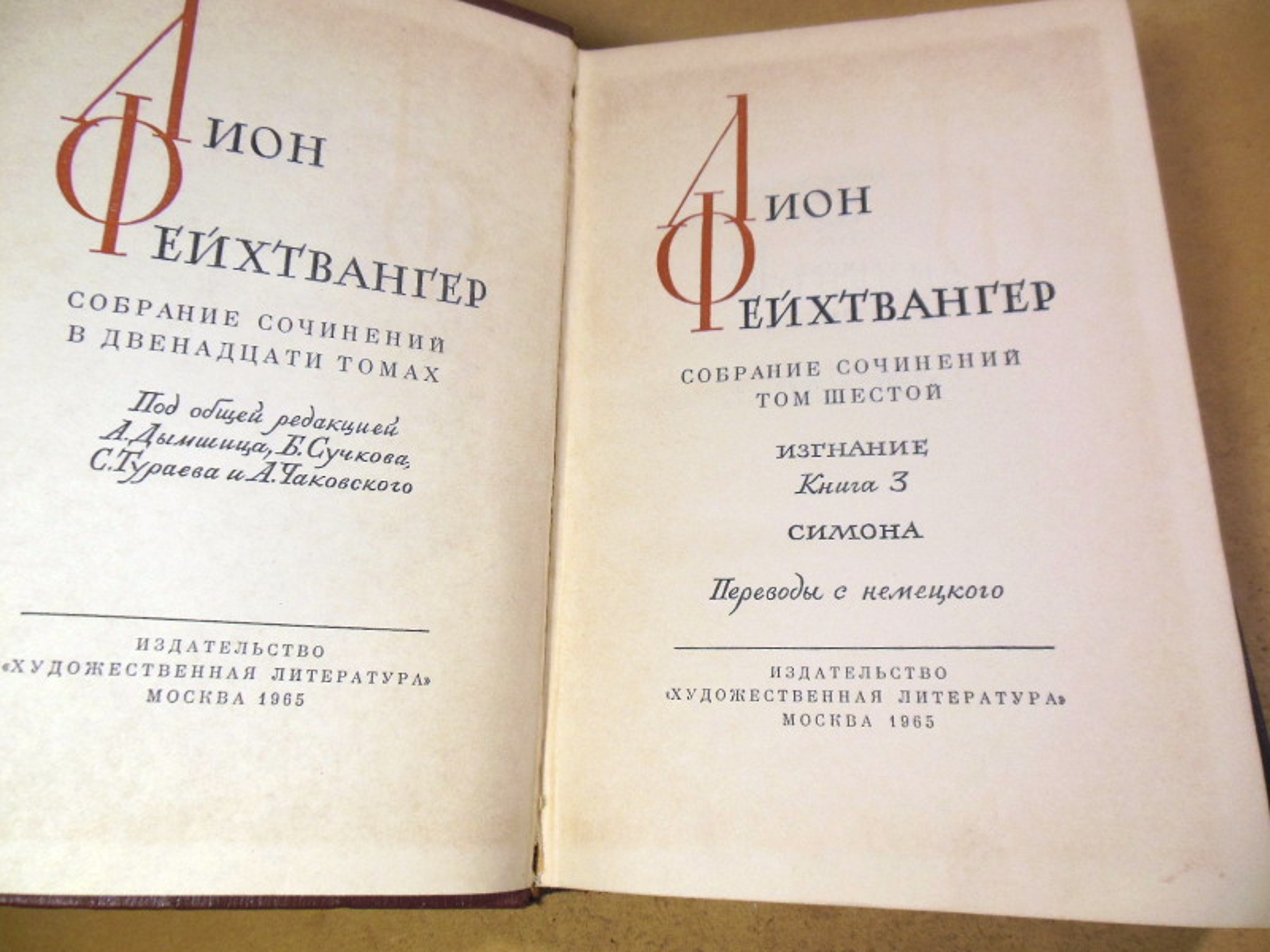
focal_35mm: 25
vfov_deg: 54.9
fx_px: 917
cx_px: 635
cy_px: 476
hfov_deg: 69.4
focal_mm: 4.5
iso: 125
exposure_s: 1/125
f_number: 3.2
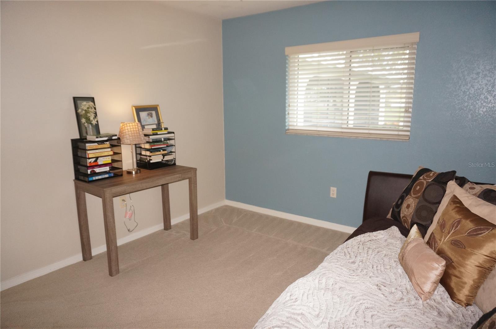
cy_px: 164
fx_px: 330
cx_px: 248
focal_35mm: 24
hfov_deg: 73.8
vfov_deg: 53.0
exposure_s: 1/160
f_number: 4
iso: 800
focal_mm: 16
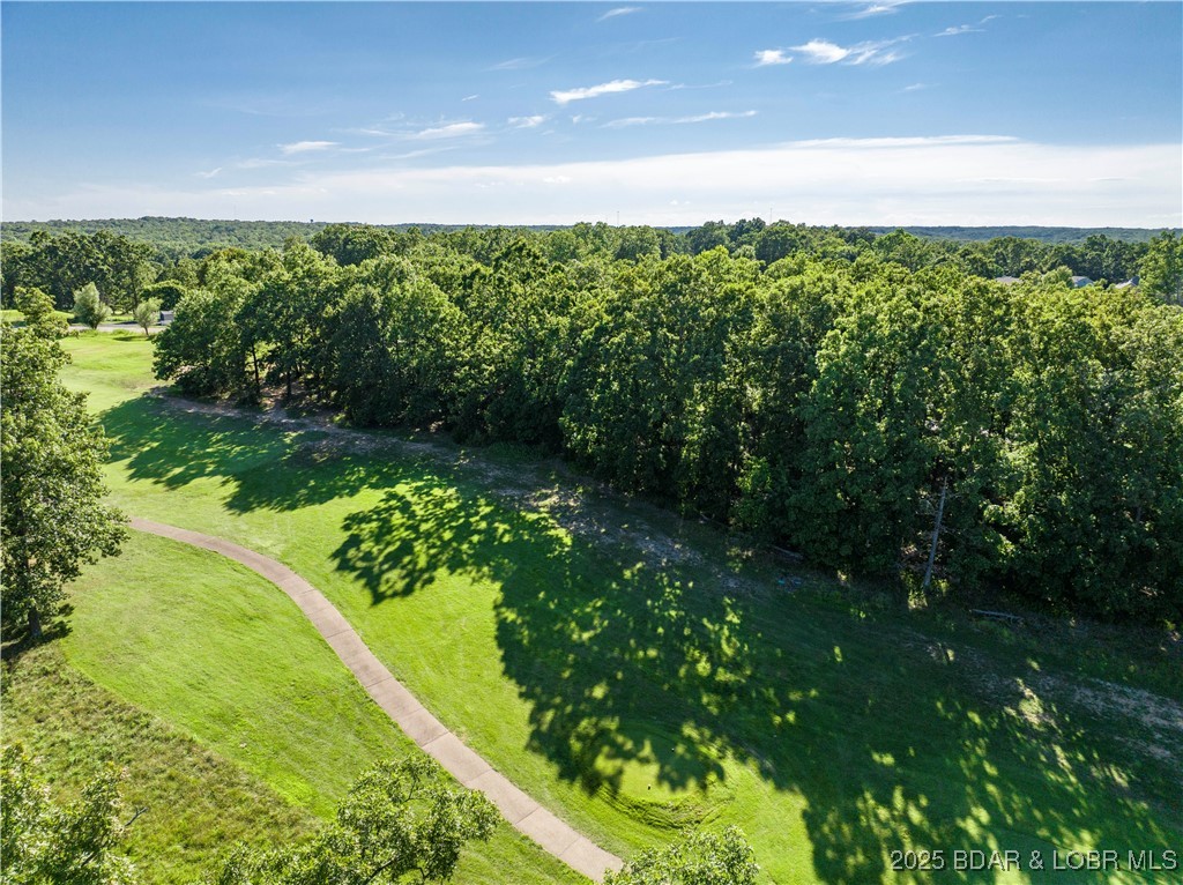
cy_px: 442
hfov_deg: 71.6
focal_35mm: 24
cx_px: 592
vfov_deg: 56.7
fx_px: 819
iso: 210
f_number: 2.8
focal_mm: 12.29
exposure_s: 1/2500
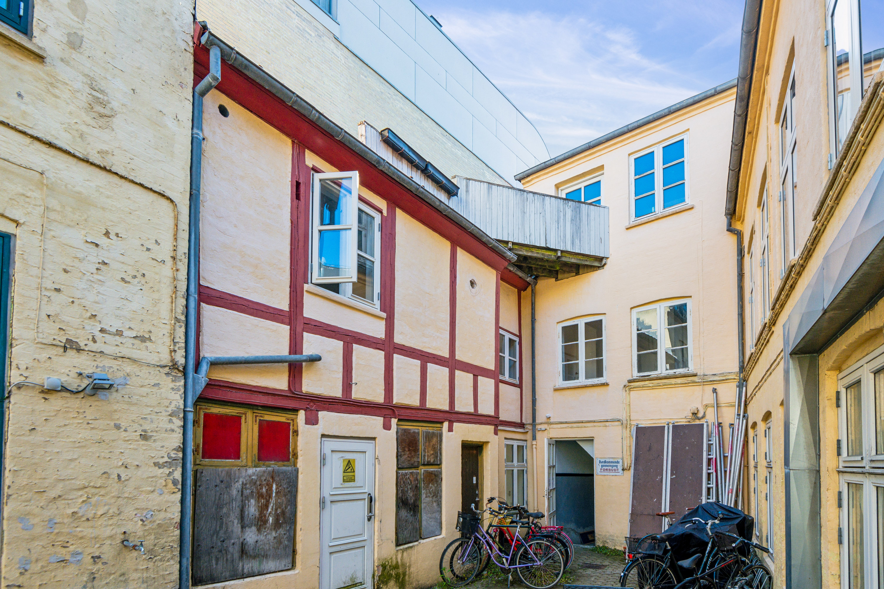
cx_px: 442
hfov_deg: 93.3
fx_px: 417
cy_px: 294
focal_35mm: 17
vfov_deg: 70.4
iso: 800
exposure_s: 1/160
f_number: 11
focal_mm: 17
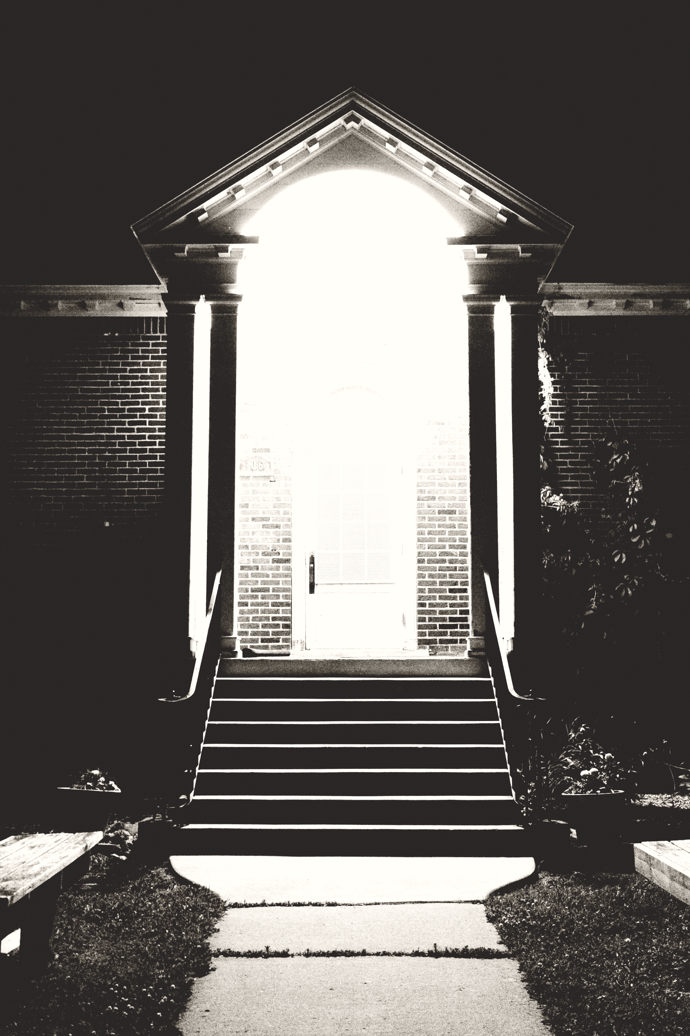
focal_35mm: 40
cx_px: 345
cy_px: 518
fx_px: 1150
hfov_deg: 33.4
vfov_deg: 48.5
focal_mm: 26
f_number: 2.8
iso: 6400
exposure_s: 1/25
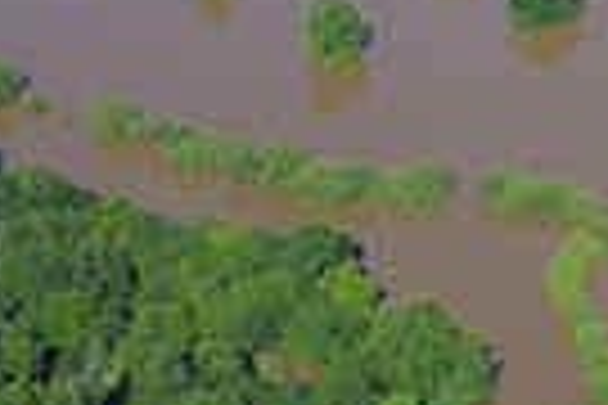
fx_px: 2010
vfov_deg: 11.2
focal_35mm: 119
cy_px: -153
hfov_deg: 15.5
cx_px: 973
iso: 400
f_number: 14
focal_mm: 24.38
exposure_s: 1/200
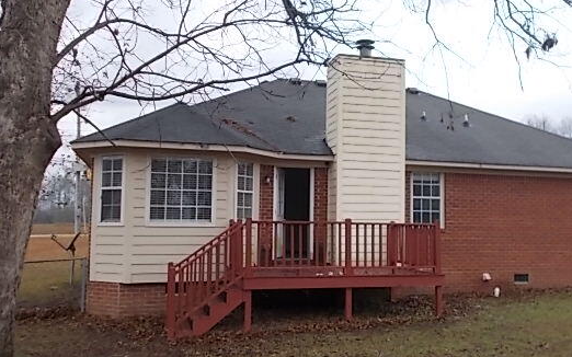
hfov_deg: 50.0
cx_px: 348
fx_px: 608
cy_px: 183
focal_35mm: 39
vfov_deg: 32.7
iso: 125
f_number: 3.4
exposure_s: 1/250
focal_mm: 5.3
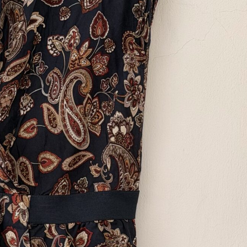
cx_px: -23
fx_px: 1340
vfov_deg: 10.4
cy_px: 269
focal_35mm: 166
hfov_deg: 10.4
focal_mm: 6.76
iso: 64
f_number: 1.78
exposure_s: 1/272
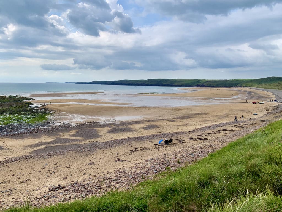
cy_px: 106
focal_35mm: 26
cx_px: 141
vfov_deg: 53.1
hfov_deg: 67.3
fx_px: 212
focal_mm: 4.25
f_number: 1.8
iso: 25
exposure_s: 1/2681
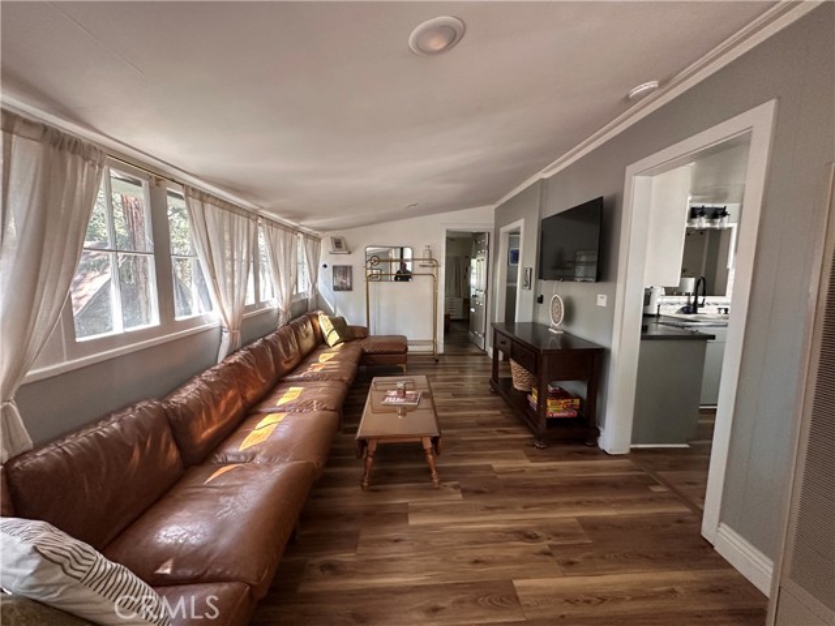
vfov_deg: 85.7
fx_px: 338
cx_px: 418
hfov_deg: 102.1
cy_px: 313
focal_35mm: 14
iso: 400
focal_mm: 2.22
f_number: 2.2
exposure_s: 1/60
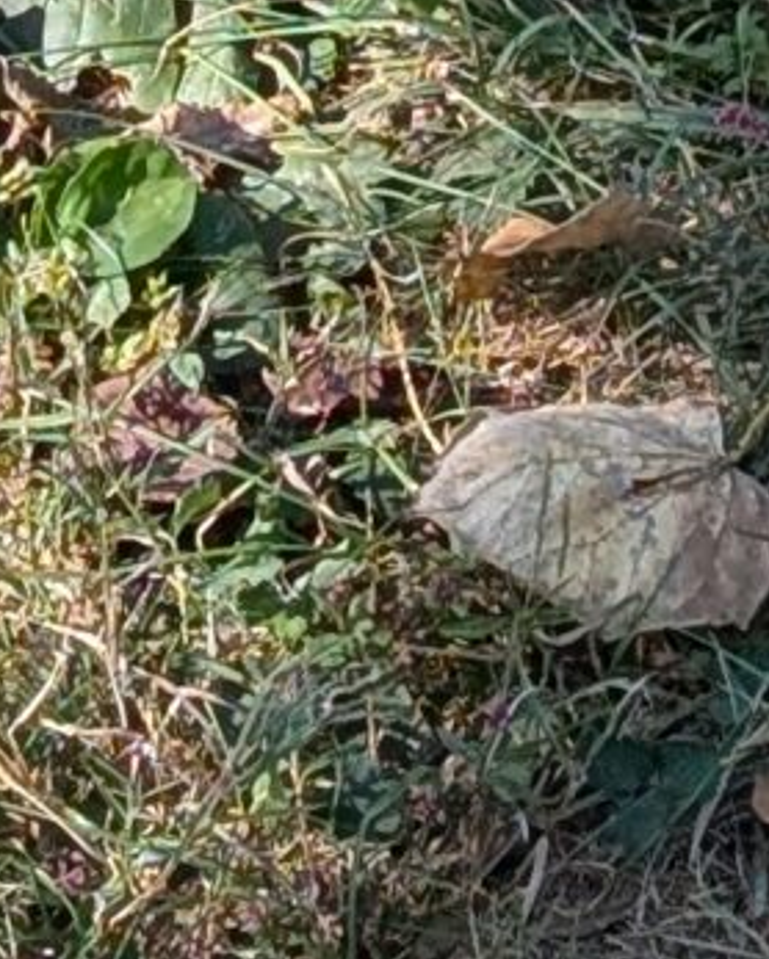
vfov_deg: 5.2
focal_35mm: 353
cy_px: -2045
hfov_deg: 4.3
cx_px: 1408
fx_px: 10034
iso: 18
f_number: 1.68
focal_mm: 6.9
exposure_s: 1/397
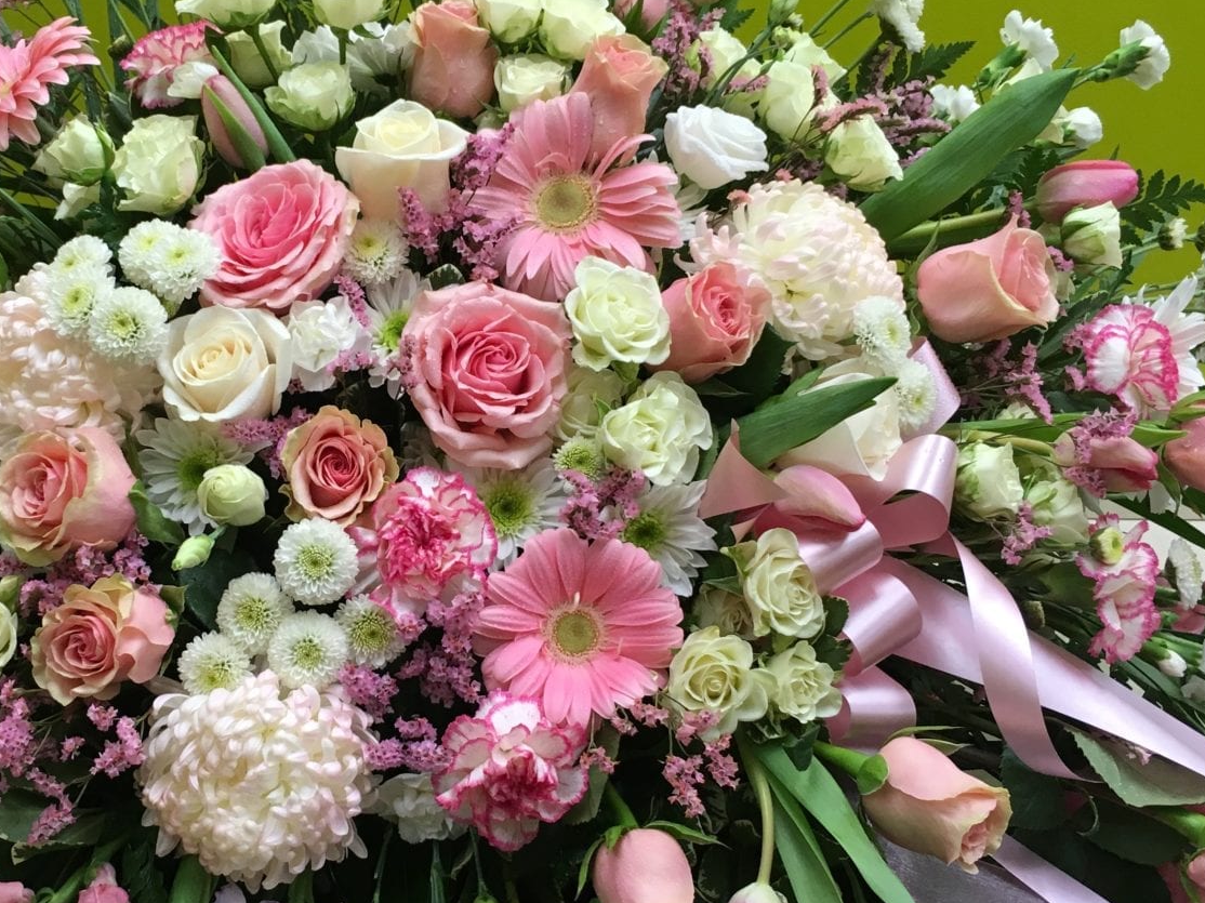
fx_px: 1740
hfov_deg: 37.9
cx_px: 425
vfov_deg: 29.1
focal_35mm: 50
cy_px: 497
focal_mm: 4.15
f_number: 2.2
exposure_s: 1/30
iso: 32
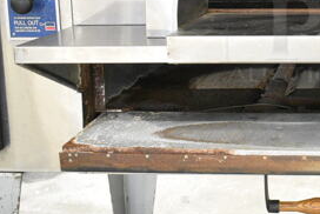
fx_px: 658
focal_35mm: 74
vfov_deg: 18.2
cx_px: 351
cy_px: 25
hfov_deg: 25.4
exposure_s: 1/125
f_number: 5.6
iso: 6400
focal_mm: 22
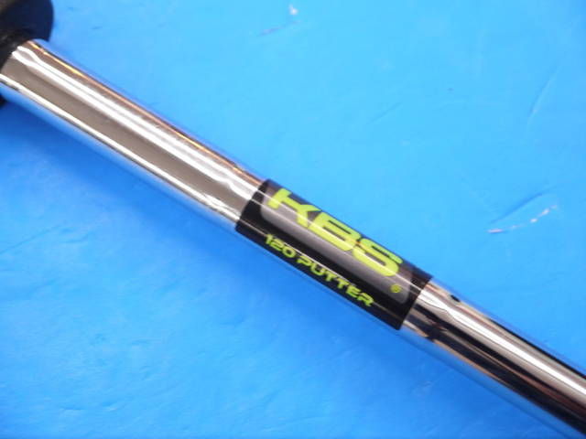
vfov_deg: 17.6
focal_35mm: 84
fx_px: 1422
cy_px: 220
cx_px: 293
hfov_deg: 23.3
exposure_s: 1/100
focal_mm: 42
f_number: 5.6
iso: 800
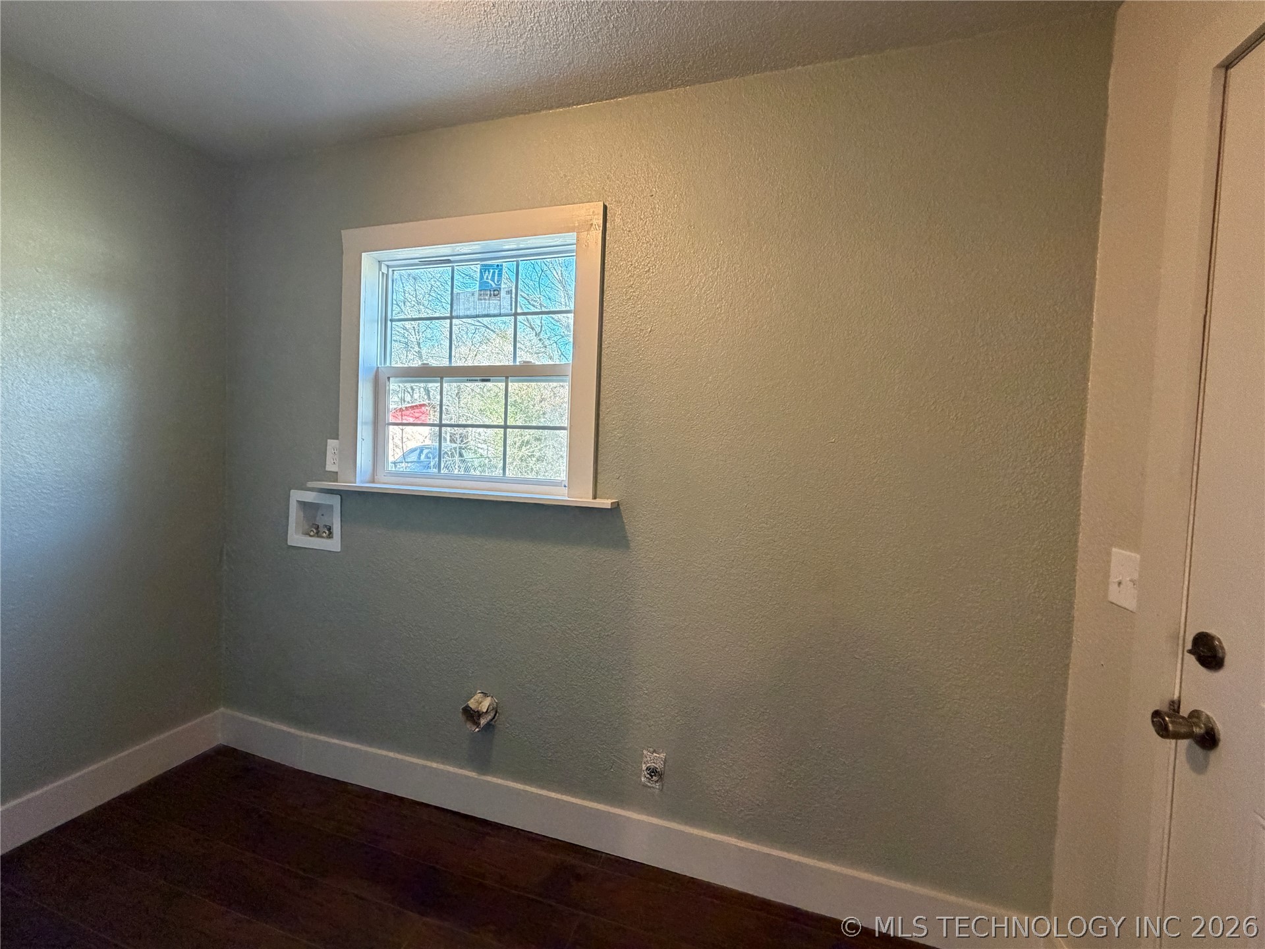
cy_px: 474
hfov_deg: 102.1
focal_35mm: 14
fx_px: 512
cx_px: 632
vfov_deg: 85.7
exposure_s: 1/60
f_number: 2.2
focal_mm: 2.22
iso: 500
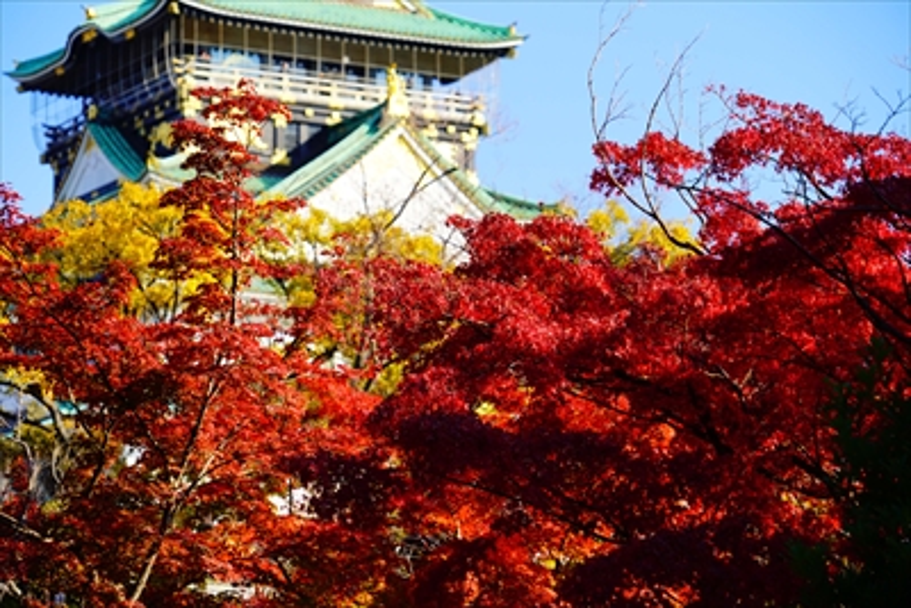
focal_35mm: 144
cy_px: 304
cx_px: 456
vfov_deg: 9.5
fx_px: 3645
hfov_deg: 14.2
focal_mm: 144
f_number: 6.7
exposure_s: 1/200
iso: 100
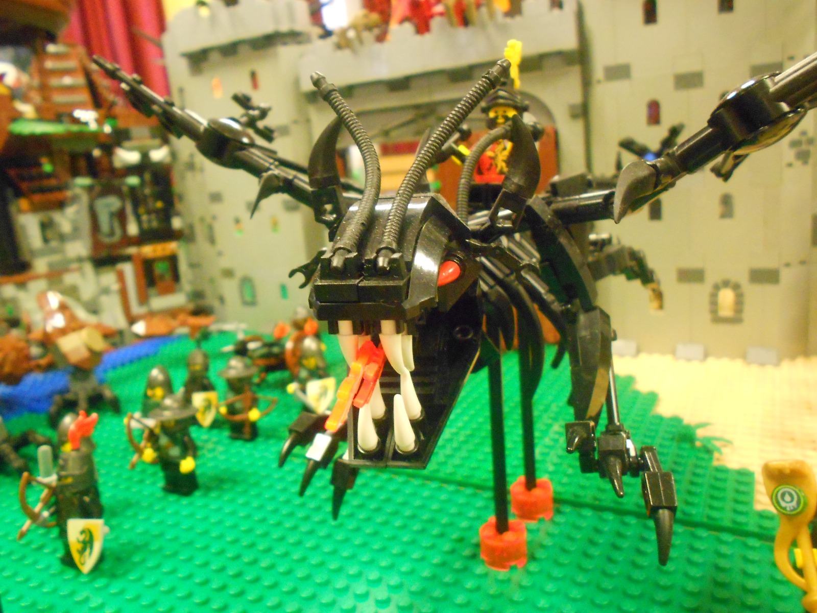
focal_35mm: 29
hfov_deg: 61.7
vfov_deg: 48.2
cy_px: 306
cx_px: 408
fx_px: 684
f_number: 3.4
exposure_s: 1/20
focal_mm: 5.3
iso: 800
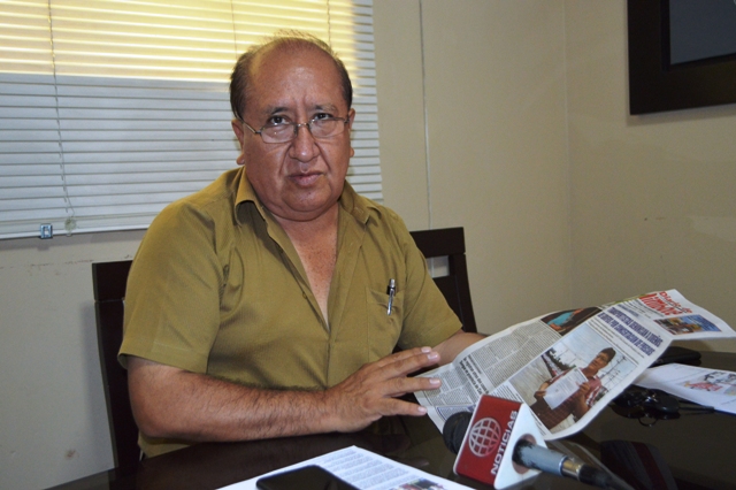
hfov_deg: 53.2
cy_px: 245
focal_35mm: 36
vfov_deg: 36.8
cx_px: 368
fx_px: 736
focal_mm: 24
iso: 1400
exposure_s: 1/60
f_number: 4
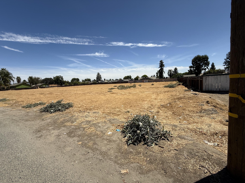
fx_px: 99
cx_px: 122
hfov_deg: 102.1
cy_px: 92
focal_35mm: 14
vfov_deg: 85.7
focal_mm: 2.22
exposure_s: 1/3460
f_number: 2.2
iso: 50
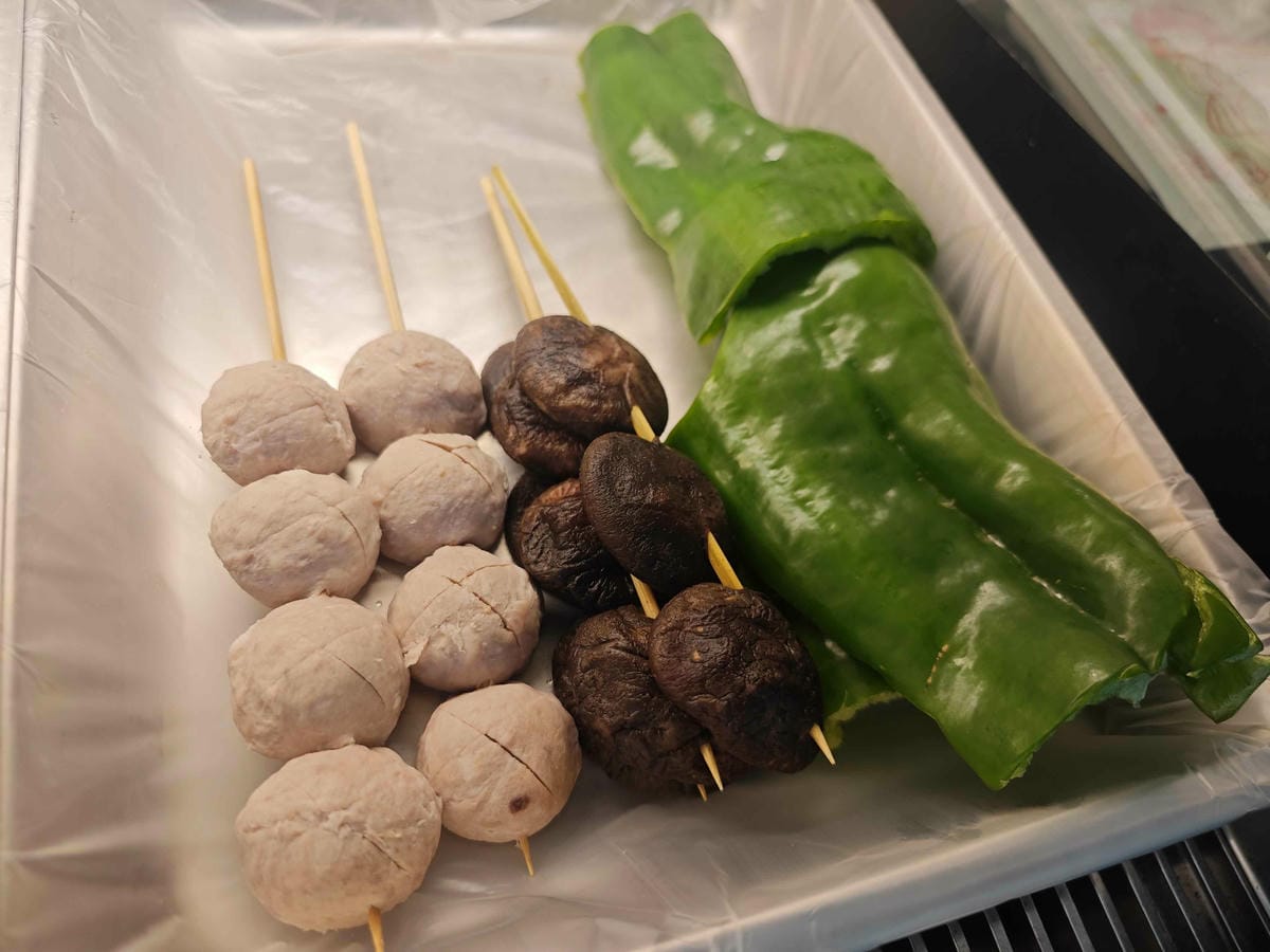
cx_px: 635
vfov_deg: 58.9
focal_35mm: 23
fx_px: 844
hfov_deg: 73.9
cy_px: 476
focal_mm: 8.72
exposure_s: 1/120
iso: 125
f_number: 2
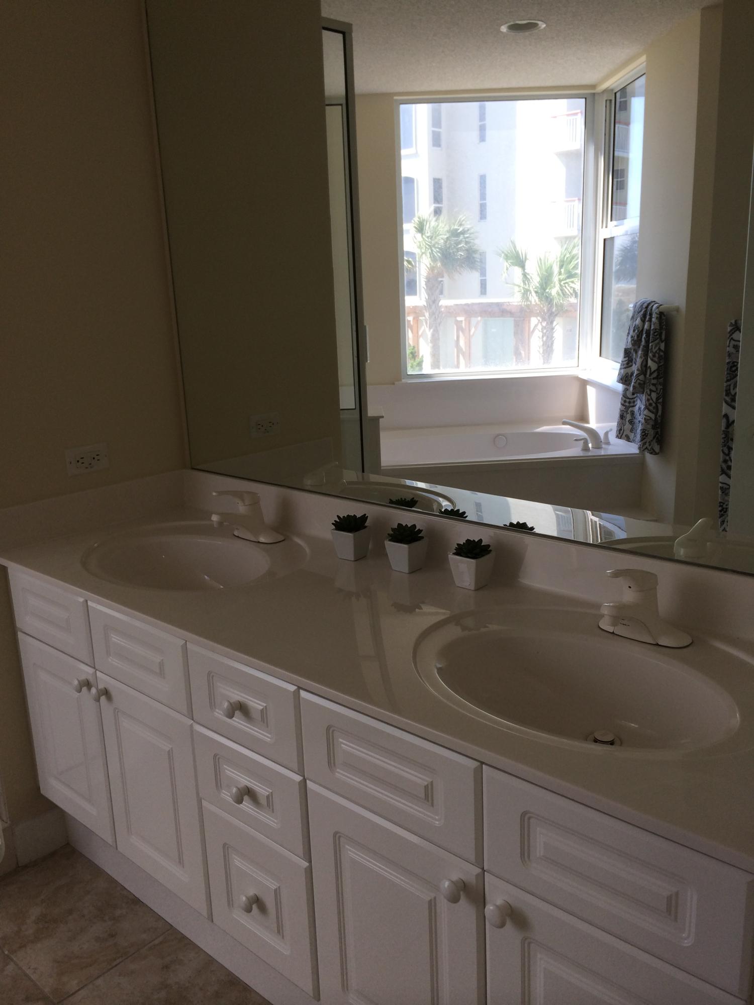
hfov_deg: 46.8
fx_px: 871
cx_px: 377
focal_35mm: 30
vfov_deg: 60.0
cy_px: 502
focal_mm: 4.12
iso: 32
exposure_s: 1/121
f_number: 2.2
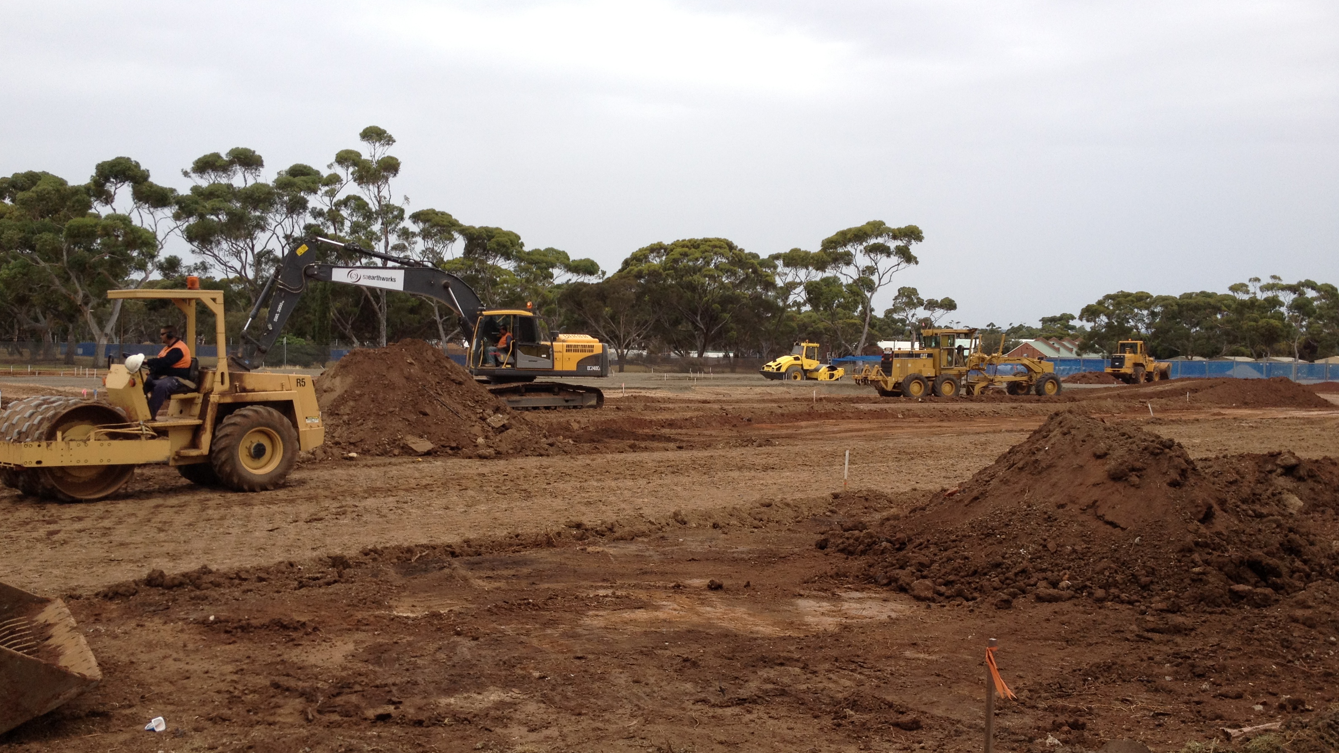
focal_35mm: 39
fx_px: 1385
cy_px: 405
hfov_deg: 51.6
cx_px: 667
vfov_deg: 30.4
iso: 64
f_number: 2.4
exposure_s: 1/1082
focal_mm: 4.28
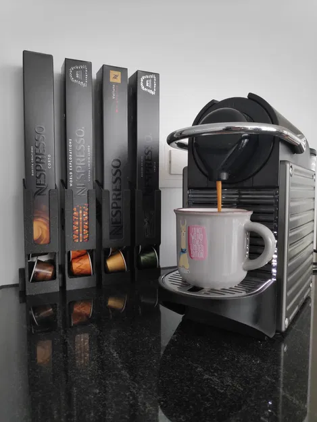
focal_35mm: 20
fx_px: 244
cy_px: 211
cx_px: 158
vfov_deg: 81.7
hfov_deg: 66.0
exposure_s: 1/50
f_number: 1.9
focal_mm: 3.94
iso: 457
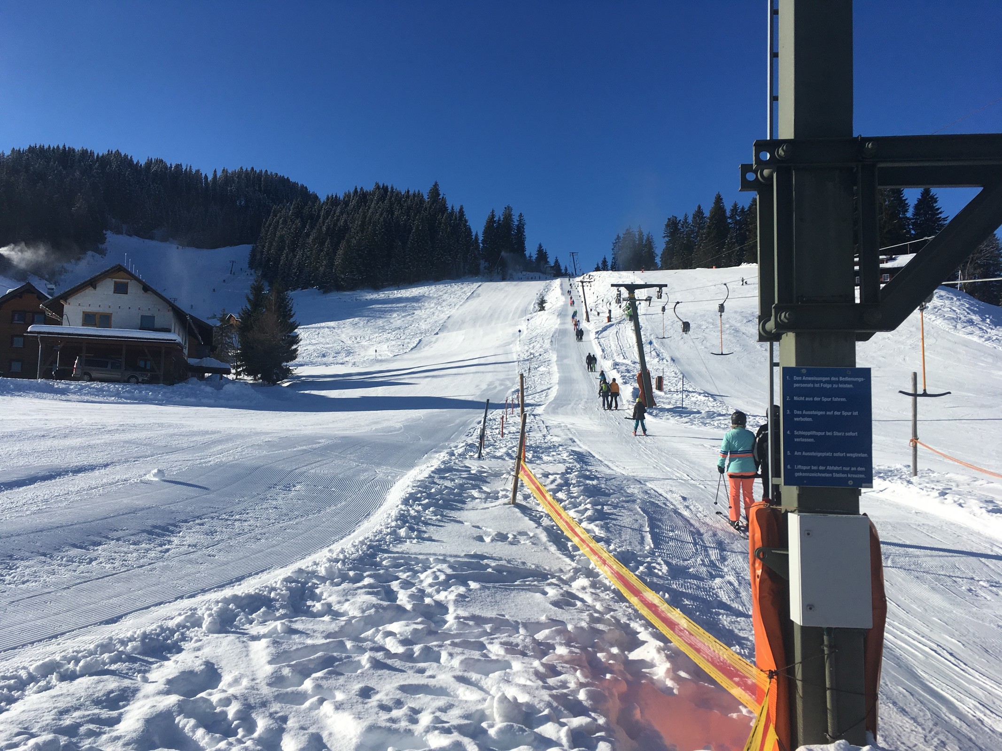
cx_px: 501
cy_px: 376
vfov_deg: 48.2
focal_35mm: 29
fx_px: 839
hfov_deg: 61.7
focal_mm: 4.15
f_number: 2.2
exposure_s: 1/2959
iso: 25
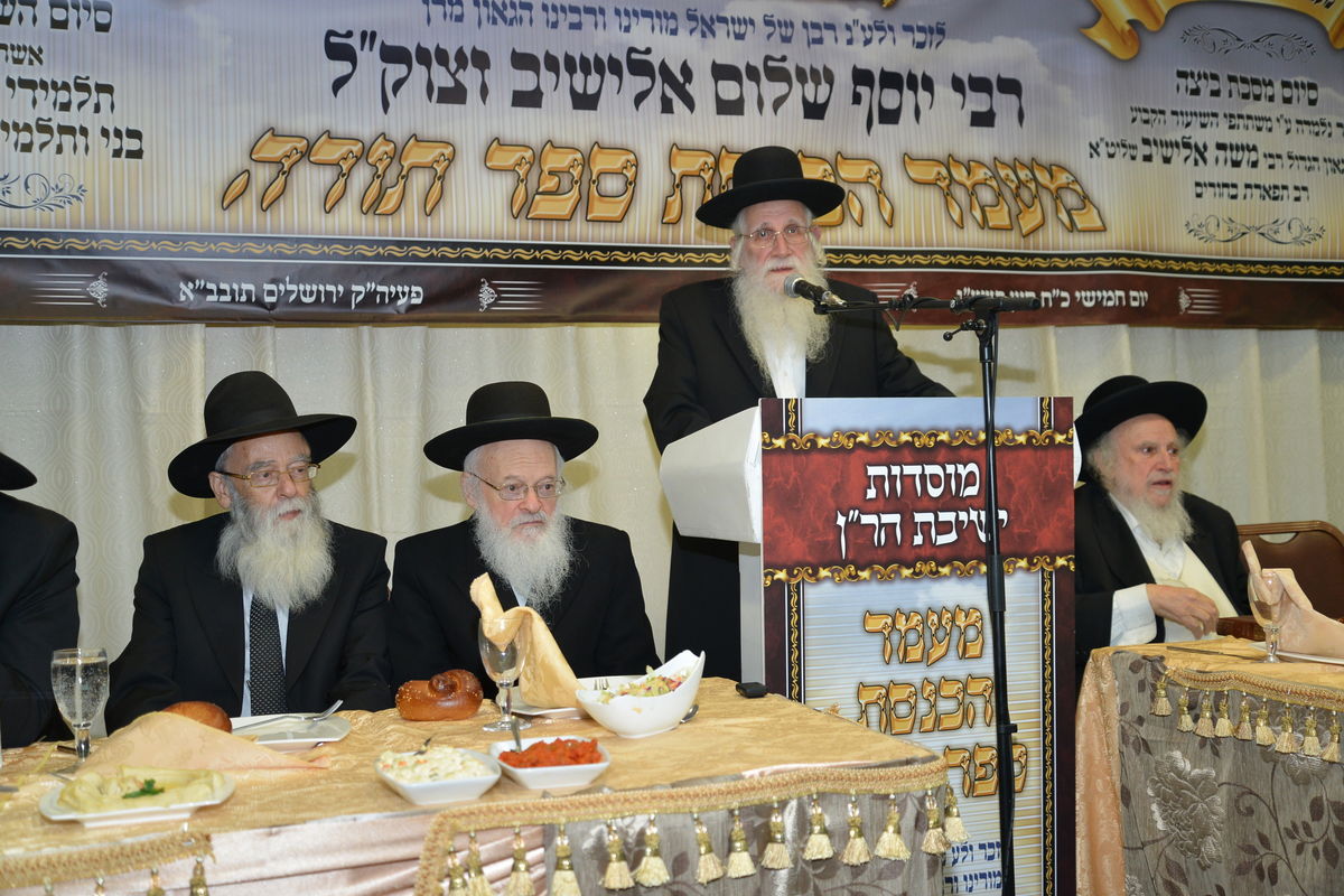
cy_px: 448
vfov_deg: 35.1
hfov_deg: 50.7
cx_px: 672
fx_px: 1419
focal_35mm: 38
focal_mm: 38
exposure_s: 1/160
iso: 800
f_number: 4.5
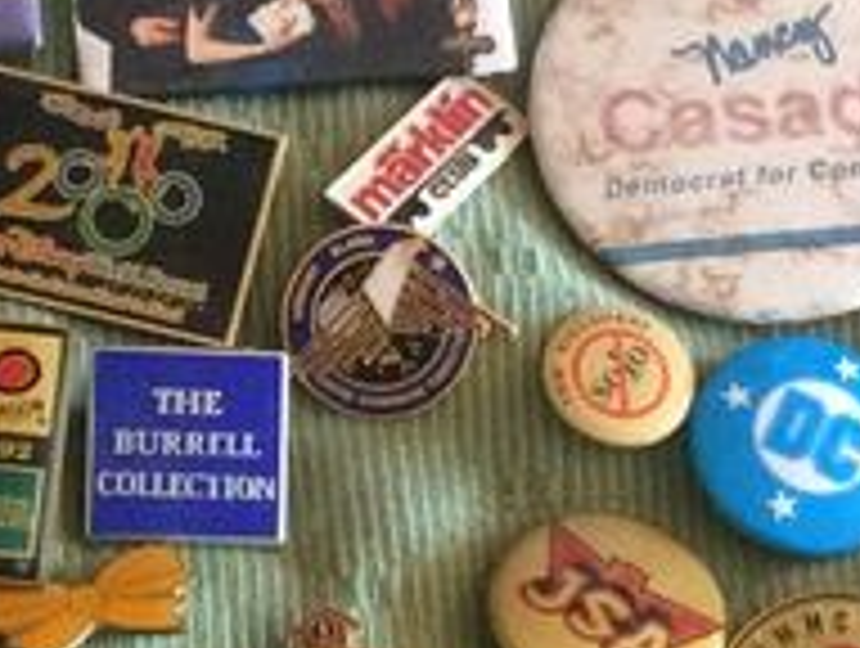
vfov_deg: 10.5
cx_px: 392
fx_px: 3510
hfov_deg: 14.0
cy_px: 641
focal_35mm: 141
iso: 200
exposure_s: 1/30
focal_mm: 4.12
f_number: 2.2
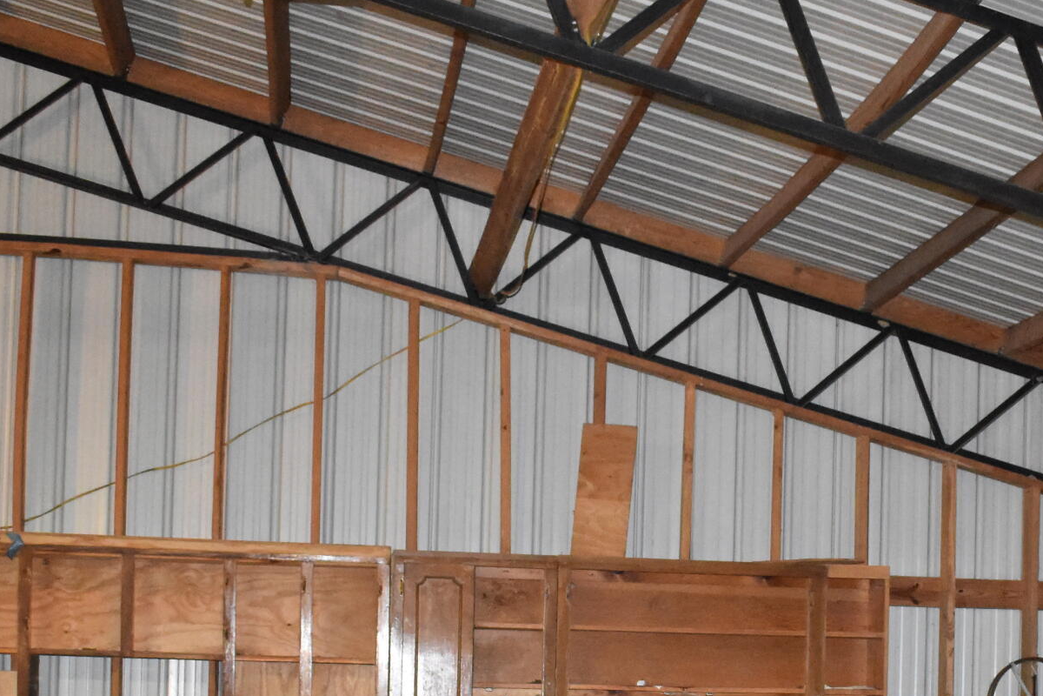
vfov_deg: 17.6
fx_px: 2173
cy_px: 743
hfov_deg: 26.6
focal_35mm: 75
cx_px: 814
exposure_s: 1/60
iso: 4000
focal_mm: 20
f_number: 3.8
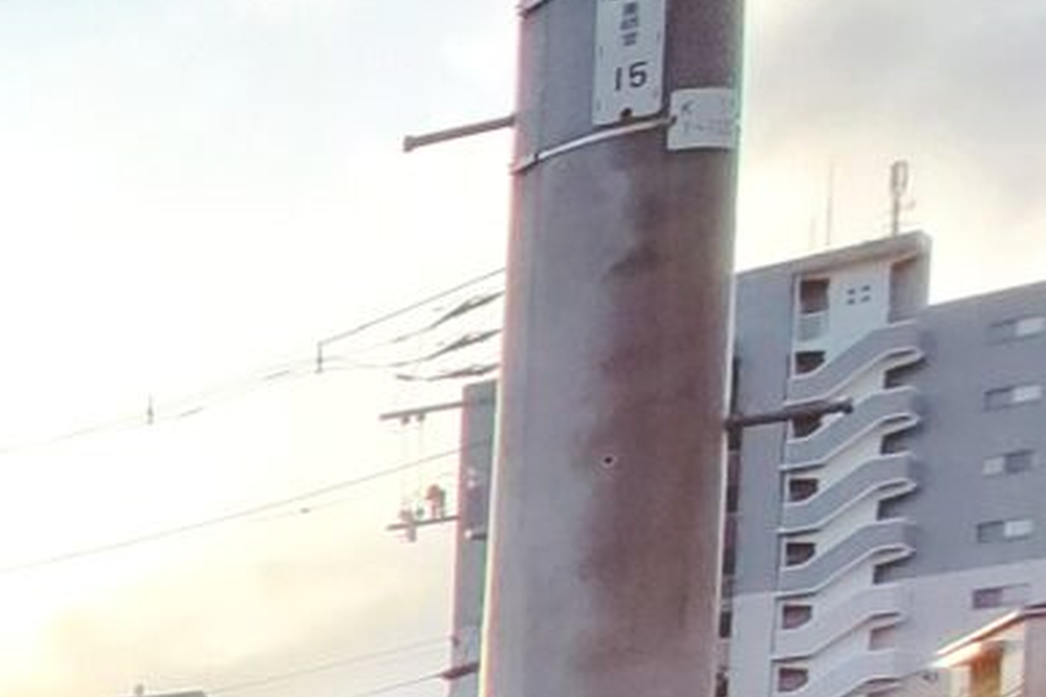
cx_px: -1527
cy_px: 1278
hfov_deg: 14.8
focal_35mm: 67
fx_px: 1947
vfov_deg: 16.7
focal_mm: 1.74
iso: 50
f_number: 2.2
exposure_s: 1/357
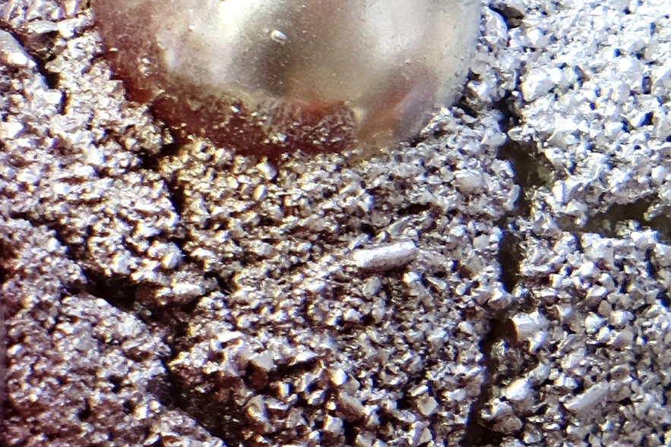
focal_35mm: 460
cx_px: -134
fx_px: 8575
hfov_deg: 4.5
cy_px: 335
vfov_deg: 3.0
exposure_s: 1/15
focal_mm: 55
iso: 800
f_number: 6.4
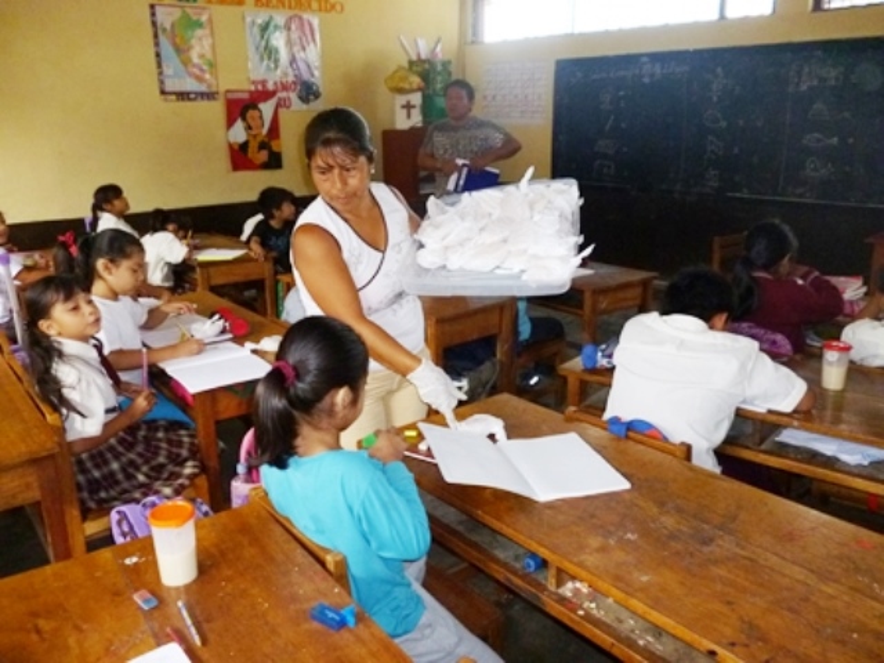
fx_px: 715
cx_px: 442
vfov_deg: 49.7
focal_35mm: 28
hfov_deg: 63.4
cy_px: 332
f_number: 3.1
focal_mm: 5
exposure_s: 1/125
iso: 400
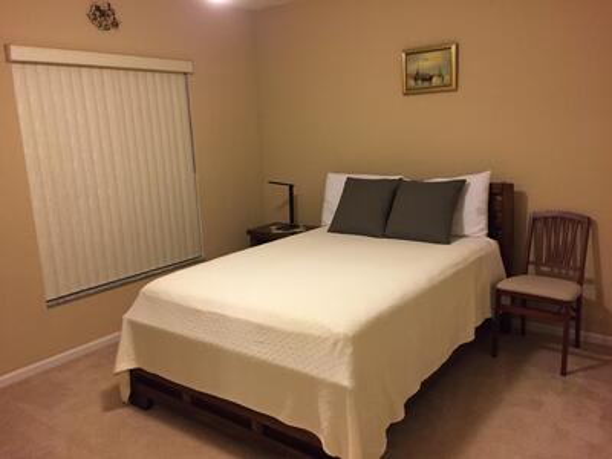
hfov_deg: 61.7
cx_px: 306
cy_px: 230
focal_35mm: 29
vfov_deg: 48.2
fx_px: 513
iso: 160
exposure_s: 1/30
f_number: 2.2
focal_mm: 4.15
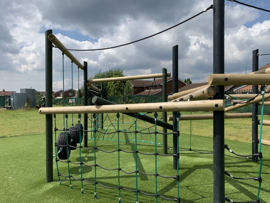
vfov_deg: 53.1
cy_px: 102
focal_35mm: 26
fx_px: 203
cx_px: 135
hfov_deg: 67.3
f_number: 1.8
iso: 25
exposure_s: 1/3086
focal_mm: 4.25
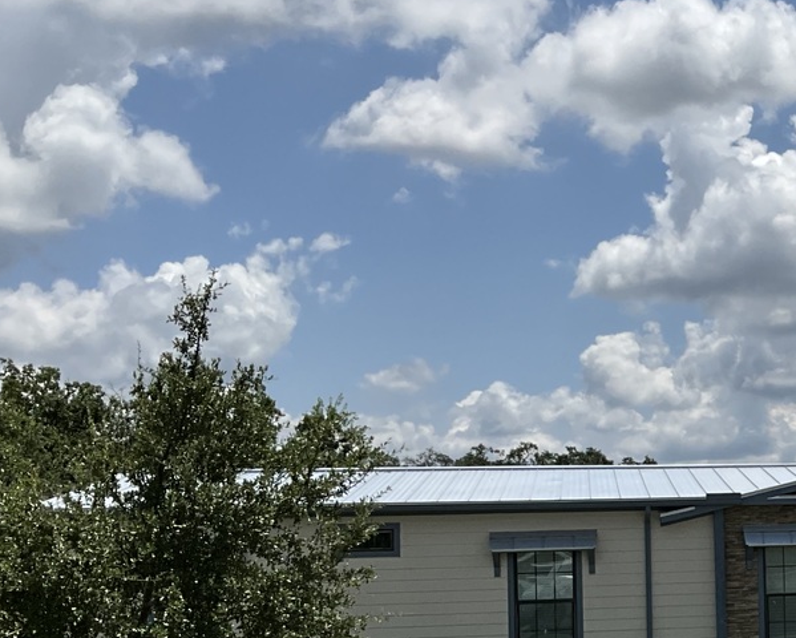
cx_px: 924
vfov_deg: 22.2
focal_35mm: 68
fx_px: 1603
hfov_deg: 25.4
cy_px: 501
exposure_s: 1/3534
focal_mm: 3
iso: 25
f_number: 1.8
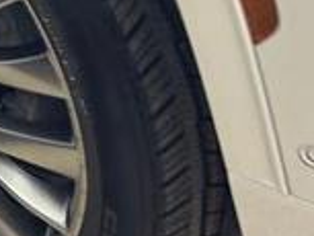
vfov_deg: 9.4
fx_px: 1434
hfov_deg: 12.3
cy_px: 25
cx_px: -6
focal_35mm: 158
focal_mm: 6.76
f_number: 1.78
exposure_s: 1/40
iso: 250
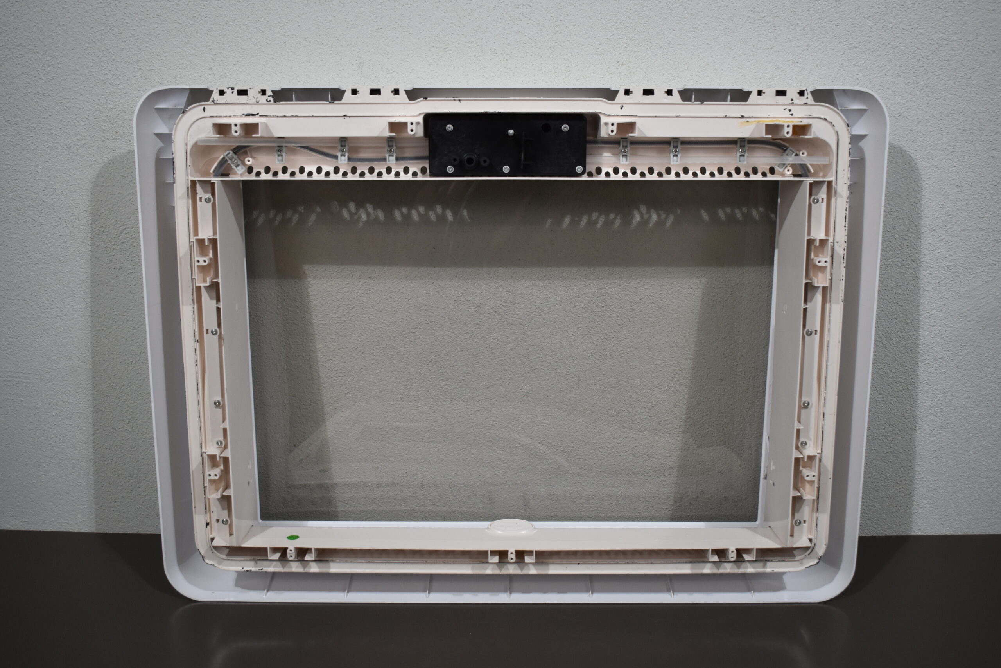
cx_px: 500
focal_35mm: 36
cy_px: 334
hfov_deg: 53.1
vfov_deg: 36.9
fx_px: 1001
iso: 500
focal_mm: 24
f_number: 3.8
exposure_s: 1/250
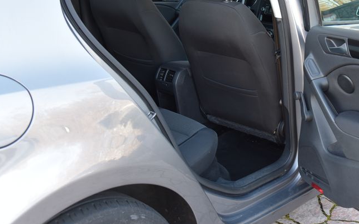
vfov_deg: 24.7
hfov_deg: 37.6
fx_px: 509
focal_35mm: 52
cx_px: 280
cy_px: 65
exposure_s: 1/80
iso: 500
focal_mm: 32
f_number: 4.5
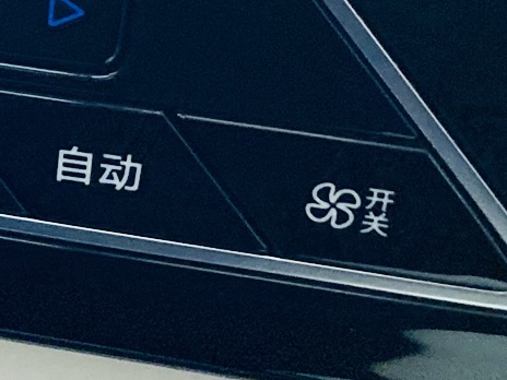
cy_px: -131
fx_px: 1655
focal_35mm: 113
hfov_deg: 14.9
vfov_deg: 12.6
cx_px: -446
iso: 640
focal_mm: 4.25
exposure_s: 1/30
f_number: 1.8
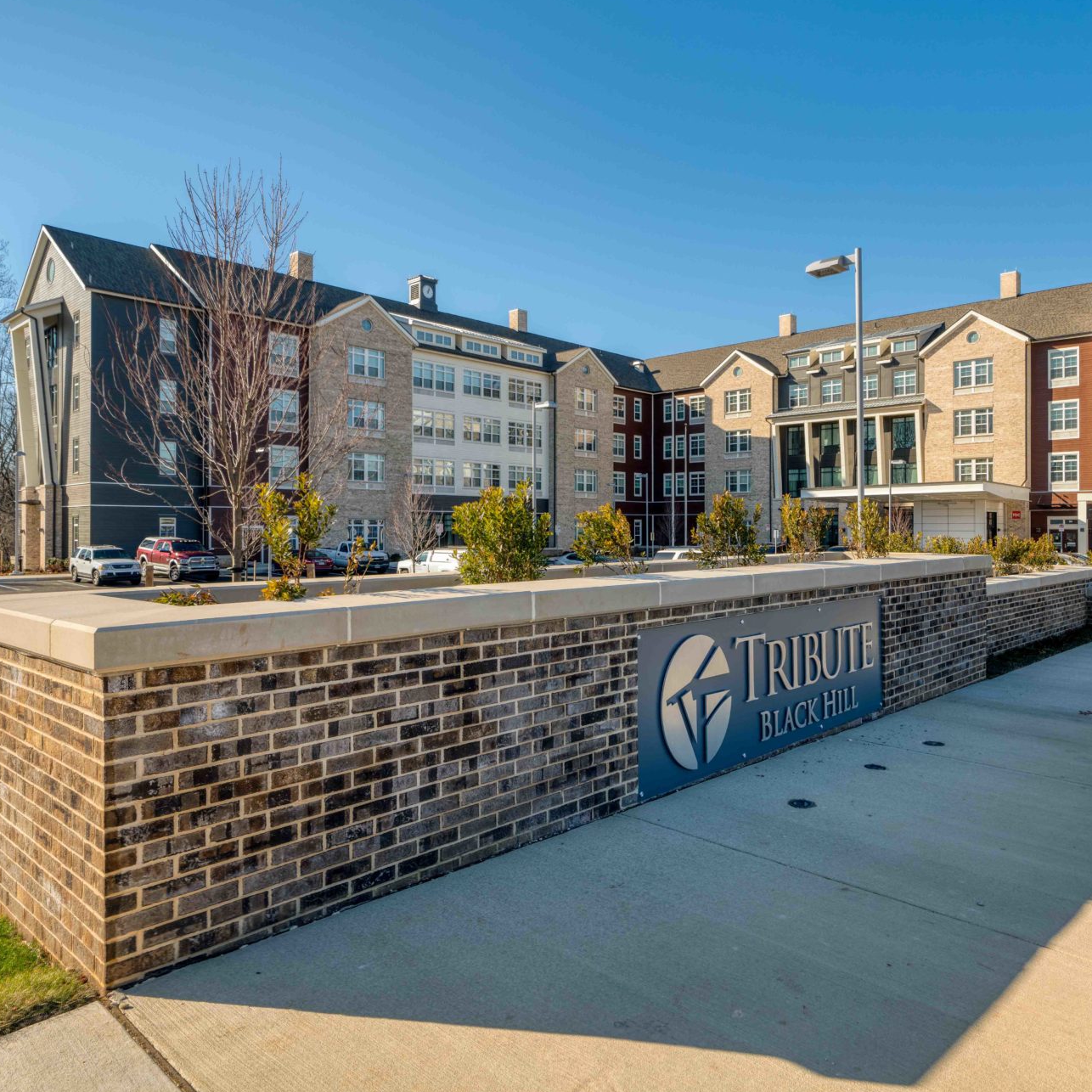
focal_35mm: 23
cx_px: 642
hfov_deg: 66.8
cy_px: 519
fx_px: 821
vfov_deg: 67.2
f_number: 7.1
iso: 200
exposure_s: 1/320
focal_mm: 17
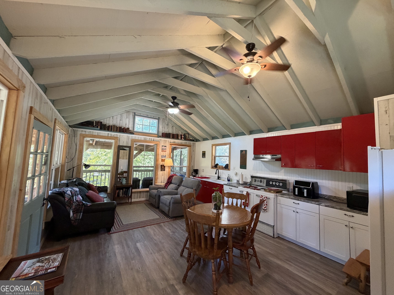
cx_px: 197
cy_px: 148
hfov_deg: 102.1
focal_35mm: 14
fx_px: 159
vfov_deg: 85.7
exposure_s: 1/60
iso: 400
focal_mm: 2.22
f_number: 2.2
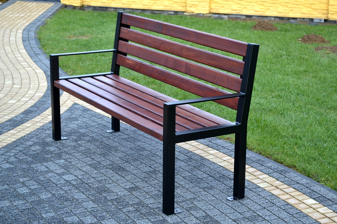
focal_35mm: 75
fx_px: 702
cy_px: 112
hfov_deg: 27.0
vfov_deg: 18.2
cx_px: 168
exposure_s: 1/125
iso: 320
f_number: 5.6
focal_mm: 50
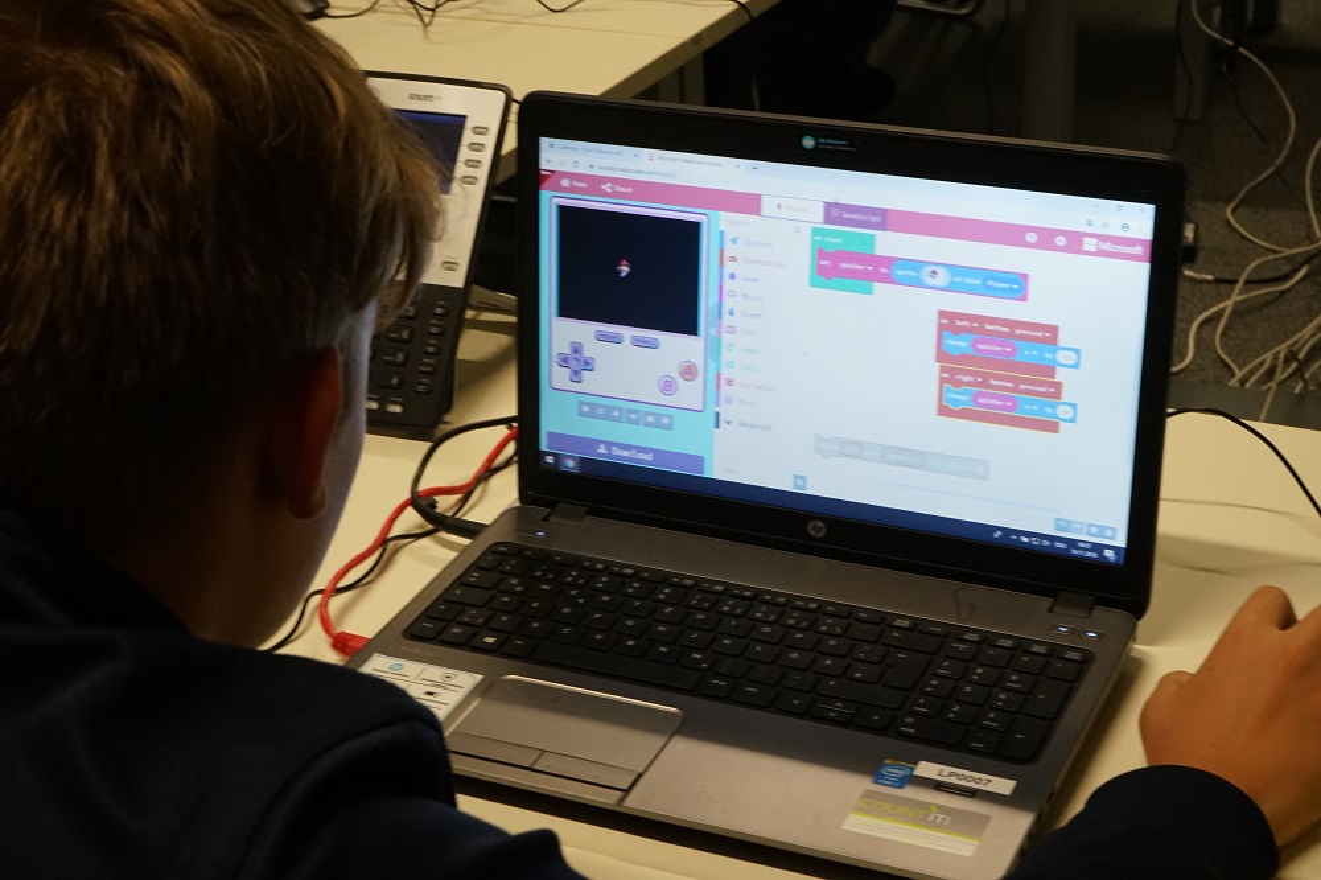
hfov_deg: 31.9
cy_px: 440
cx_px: 660
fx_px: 2311
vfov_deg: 21.6
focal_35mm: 63
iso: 3200
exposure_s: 1/13
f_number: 18
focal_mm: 63
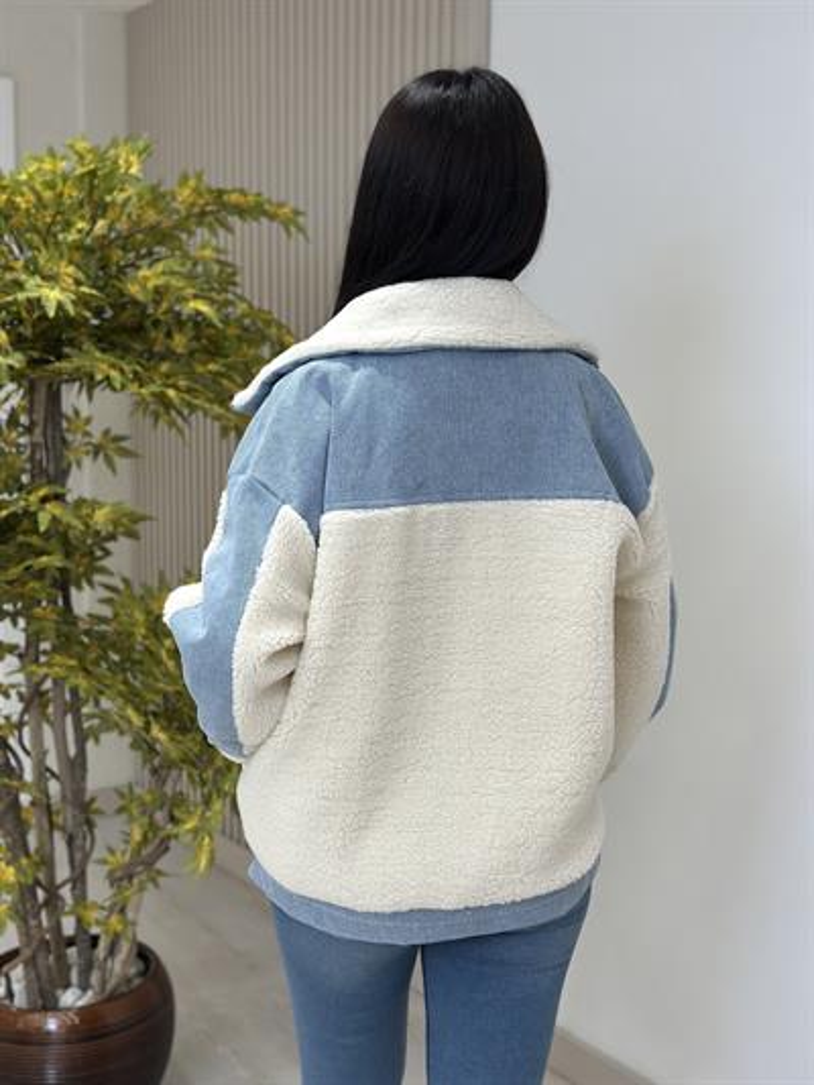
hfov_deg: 30.3
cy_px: 542
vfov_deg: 39.6
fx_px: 1504
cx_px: 407
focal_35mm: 48
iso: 80
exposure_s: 1/290
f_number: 1.78
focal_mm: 6.86
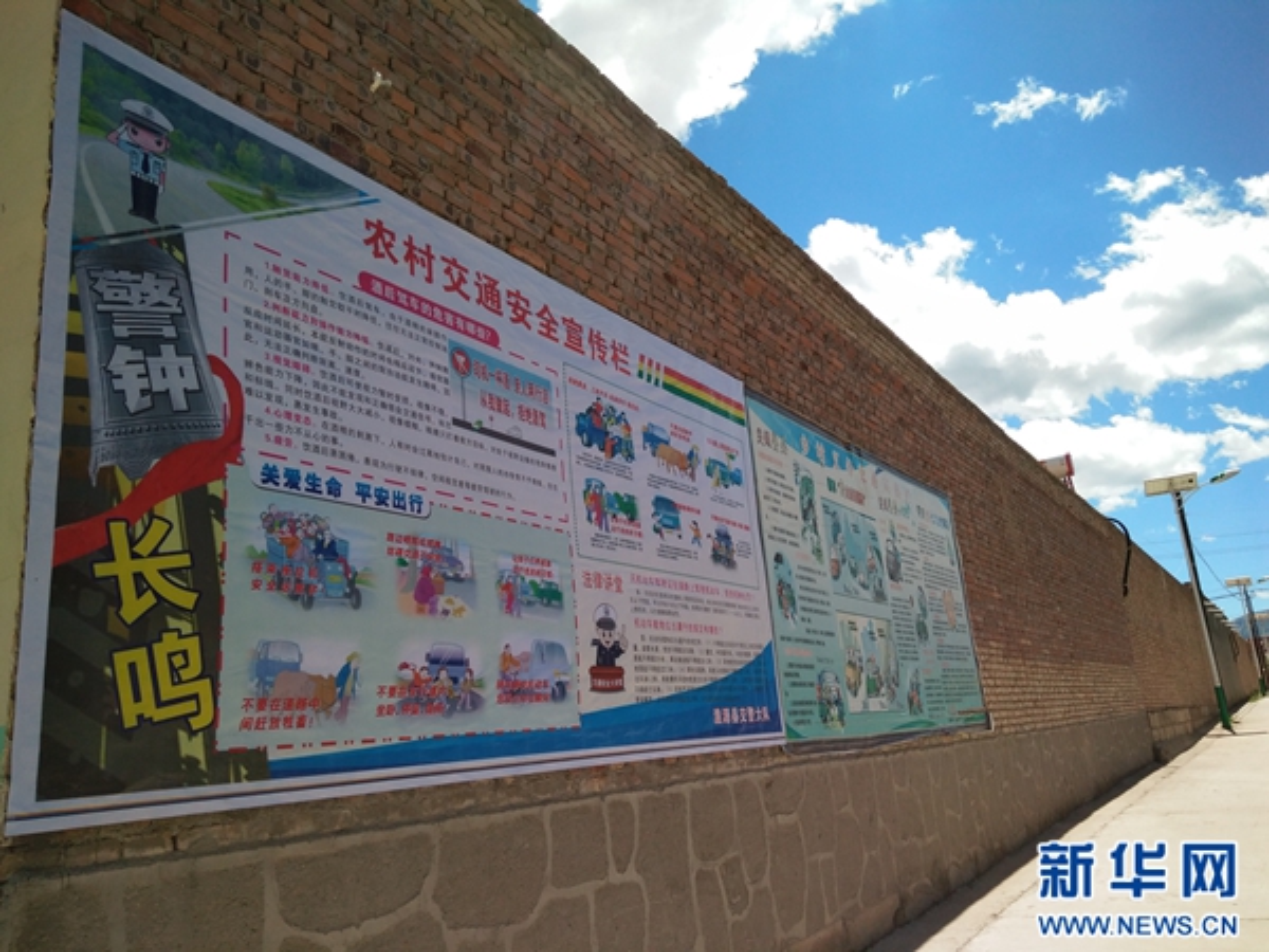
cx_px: 634
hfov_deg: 79.0
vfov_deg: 63.4
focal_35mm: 21
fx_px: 770
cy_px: 476
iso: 50
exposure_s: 1/1555
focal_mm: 3.66
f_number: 2.2
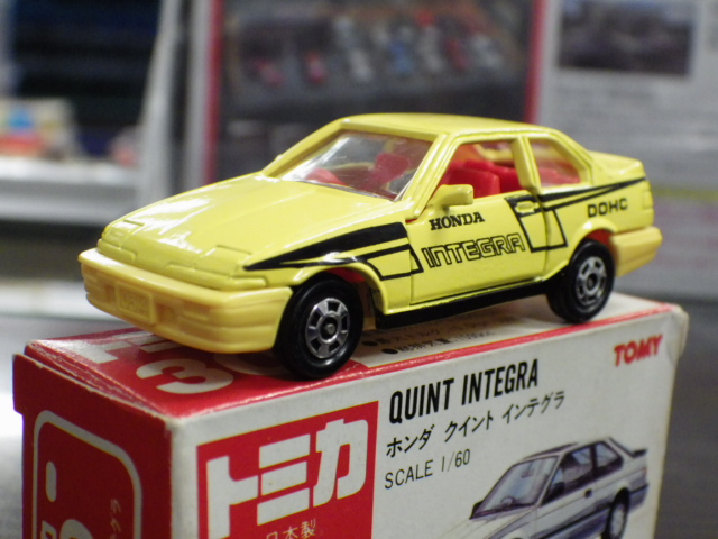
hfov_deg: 32.7
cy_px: 270
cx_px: 359
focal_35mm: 59
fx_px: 1224
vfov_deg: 24.8
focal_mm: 10.7
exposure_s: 1/45
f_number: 4
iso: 800
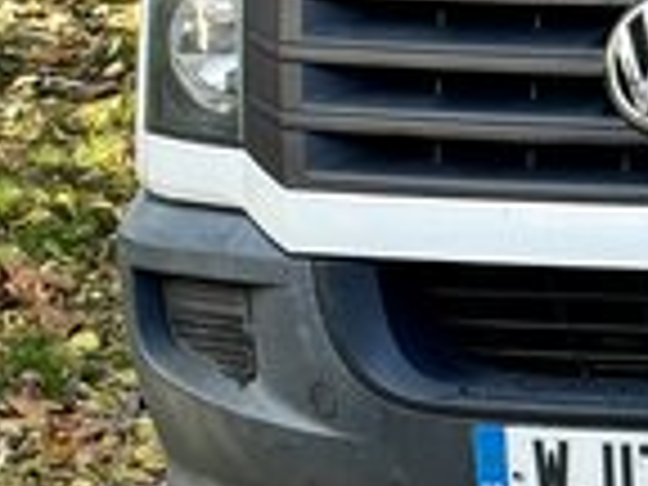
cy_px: -243
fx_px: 10389
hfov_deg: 3.5
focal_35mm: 555
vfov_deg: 2.7
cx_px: 1611
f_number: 2.8
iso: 50
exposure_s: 1/140
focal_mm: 16.89
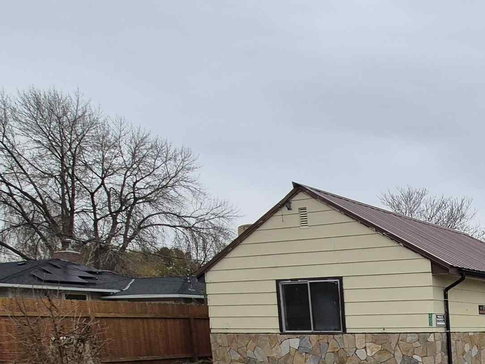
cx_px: 560
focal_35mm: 37
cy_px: 417
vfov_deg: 33.0
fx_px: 519
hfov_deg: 39.0
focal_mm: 1.74
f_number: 2.2
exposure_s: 1/120
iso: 50
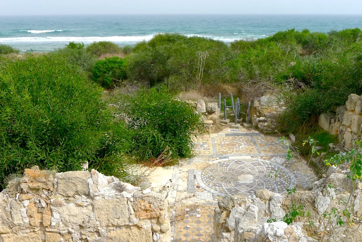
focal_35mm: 35
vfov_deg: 37.9
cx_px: 181
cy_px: 121
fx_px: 352
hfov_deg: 54.4
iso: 80
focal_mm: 7.5
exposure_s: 1/400
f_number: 5.6
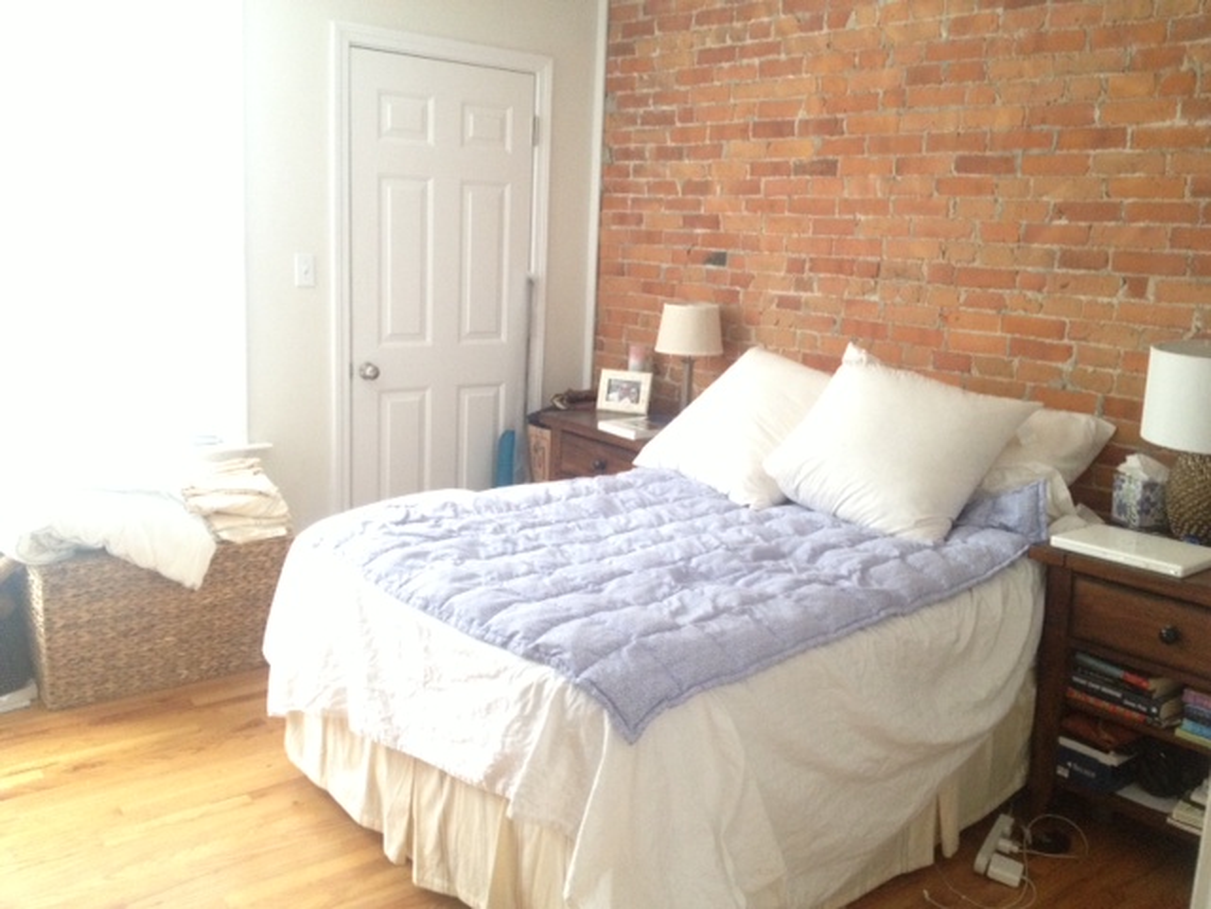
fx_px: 1224
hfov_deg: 52.6
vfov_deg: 40.7
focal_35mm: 35
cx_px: 606
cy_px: 454
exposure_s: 1/20
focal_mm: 4.28
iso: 320
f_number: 2.4
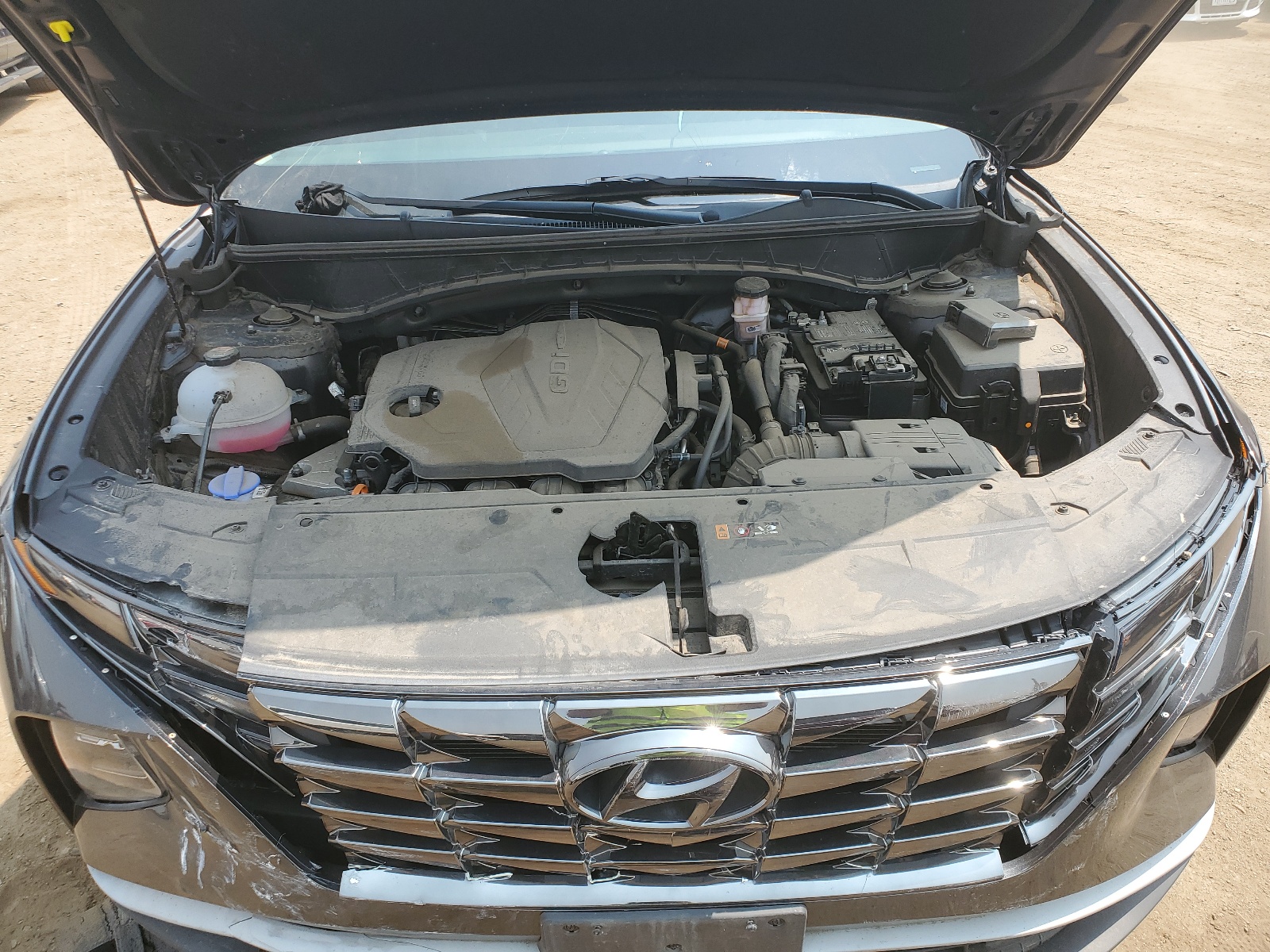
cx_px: 635
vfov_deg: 53.1
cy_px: 476
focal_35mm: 26
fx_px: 954
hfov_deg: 67.3
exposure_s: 1/476
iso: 50
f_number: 1.5
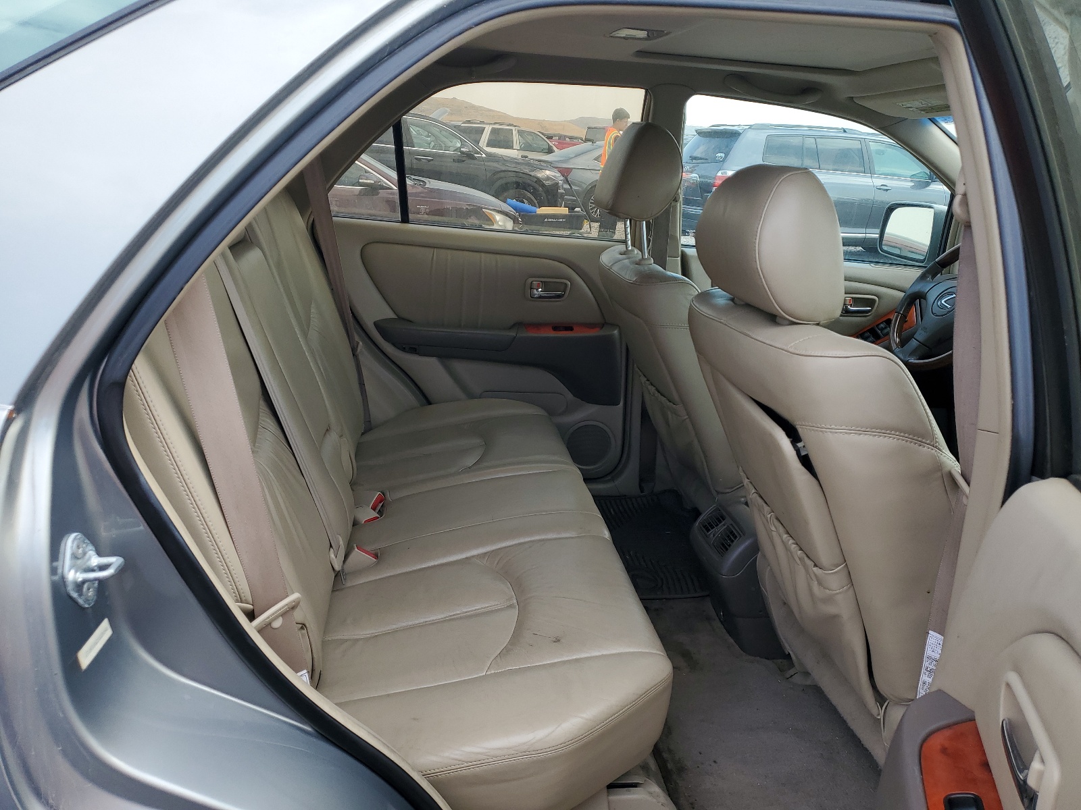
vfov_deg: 53.1
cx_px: 540
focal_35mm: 26
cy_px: 405
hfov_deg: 67.3
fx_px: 812
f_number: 1.5
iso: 50
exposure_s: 1/625
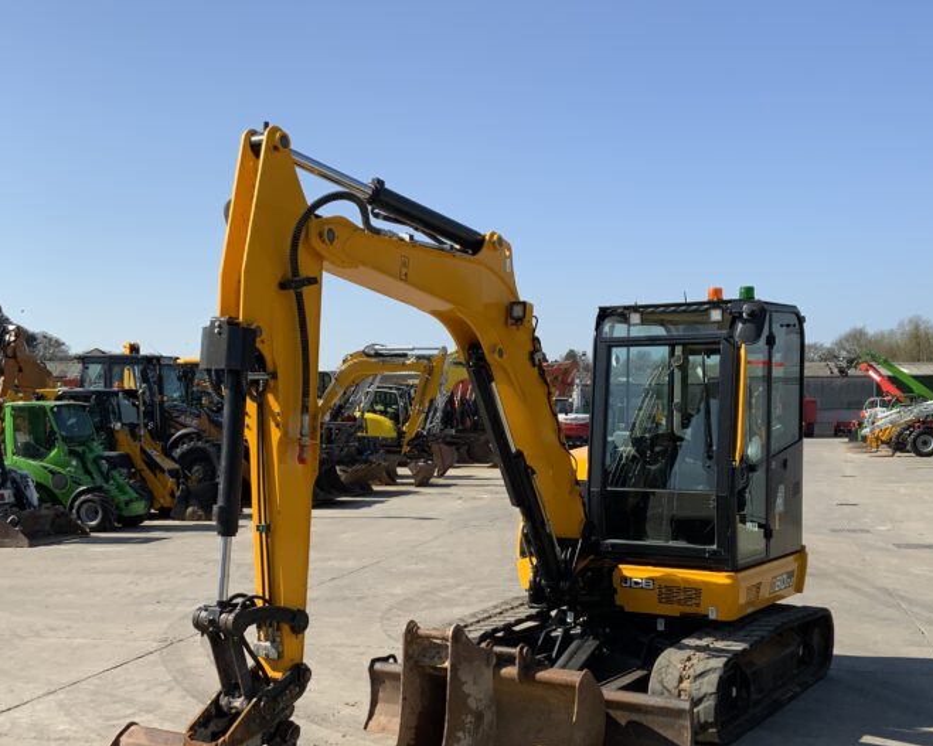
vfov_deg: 33.9
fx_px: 1215
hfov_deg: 41.9
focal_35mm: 44
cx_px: 521
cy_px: 476
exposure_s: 1/1984
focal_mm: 3
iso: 16
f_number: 1.8
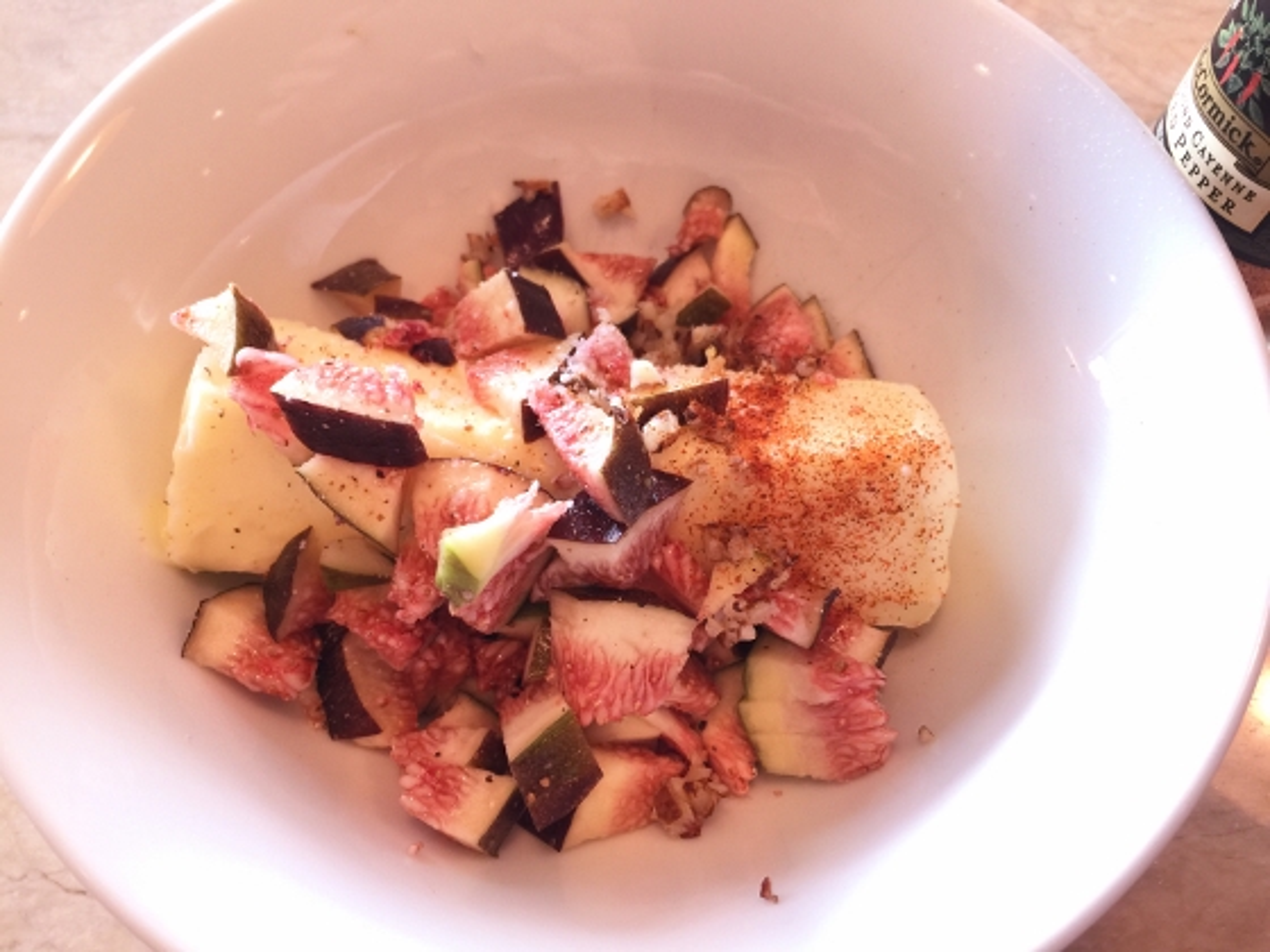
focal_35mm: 29
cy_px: 476
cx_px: 635
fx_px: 1064
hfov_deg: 61.7
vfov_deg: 48.2
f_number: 2.2
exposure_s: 1/30
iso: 40
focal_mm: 4.15
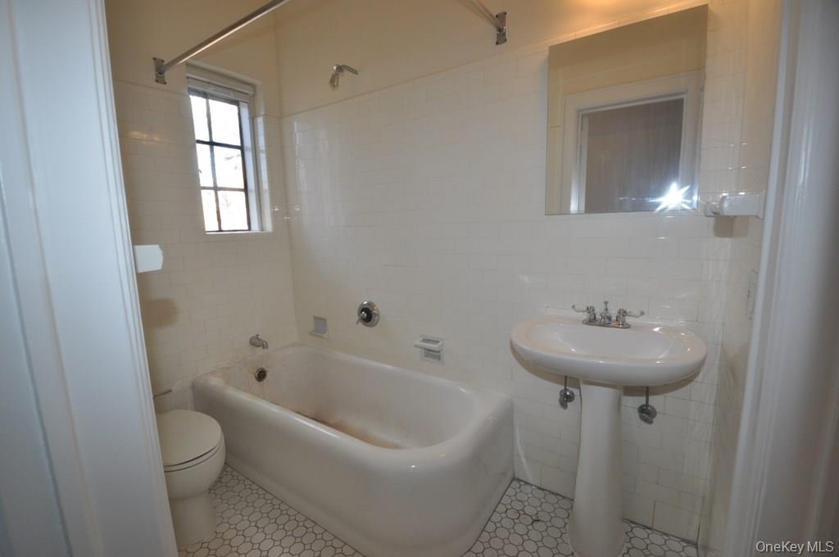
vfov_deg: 77.2
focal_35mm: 15
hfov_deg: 100.5
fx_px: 349
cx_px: 420
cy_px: 278
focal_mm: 10
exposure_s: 1/125
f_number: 5.6
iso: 400
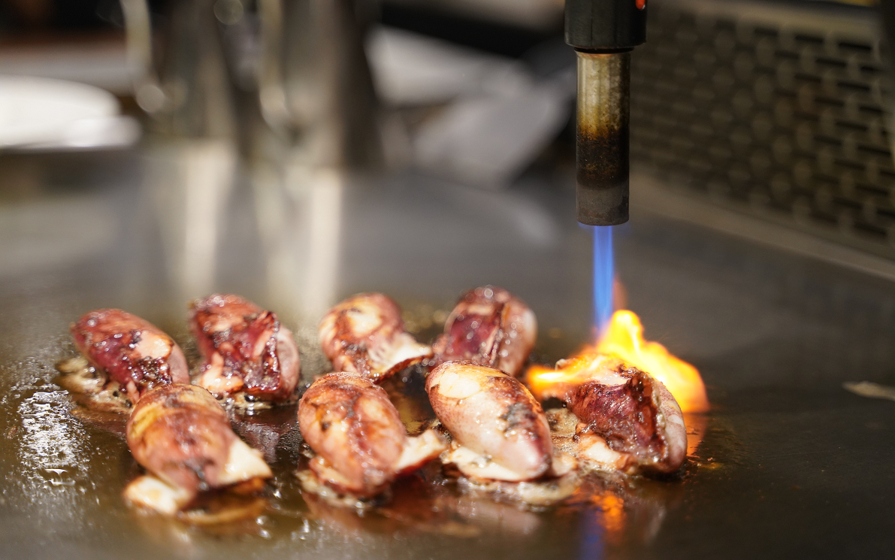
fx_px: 1879
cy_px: 265
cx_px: 446
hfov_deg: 26.8
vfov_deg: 16.9
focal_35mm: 77
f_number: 2.8
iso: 1600
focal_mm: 75
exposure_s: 1/160
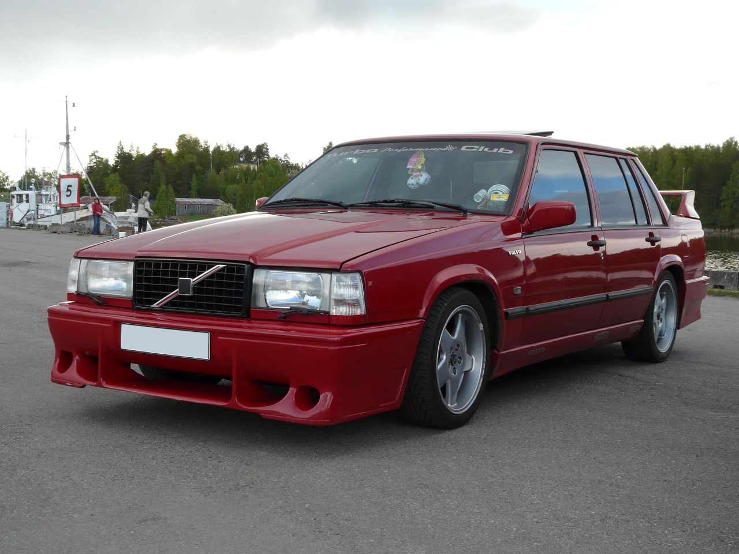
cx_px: 370
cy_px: 277
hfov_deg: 37.5
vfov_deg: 28.6
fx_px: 1089
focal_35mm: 51
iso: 100
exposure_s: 1/125
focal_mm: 8.3
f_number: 4
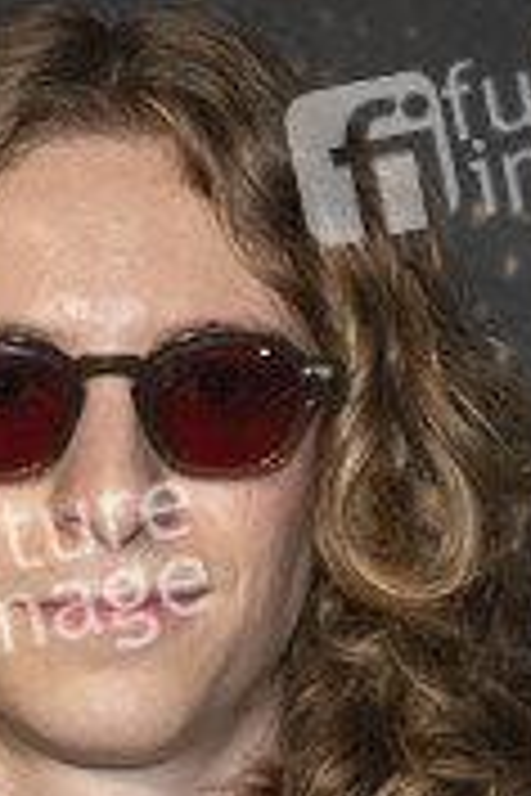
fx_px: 5995
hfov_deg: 5.1
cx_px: 108
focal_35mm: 271
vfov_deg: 7.6
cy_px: 814
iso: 800
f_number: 5.6
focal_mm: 120
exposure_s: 1/200
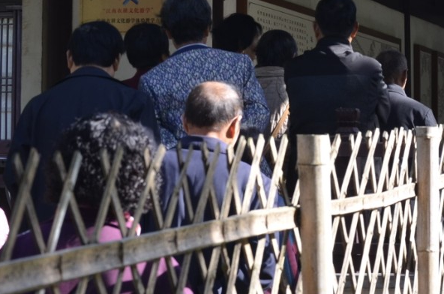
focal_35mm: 182
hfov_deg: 11.3
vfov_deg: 7.4
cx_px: 207
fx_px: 2244
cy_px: -53
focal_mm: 45
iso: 200
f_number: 6.3
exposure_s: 1/160
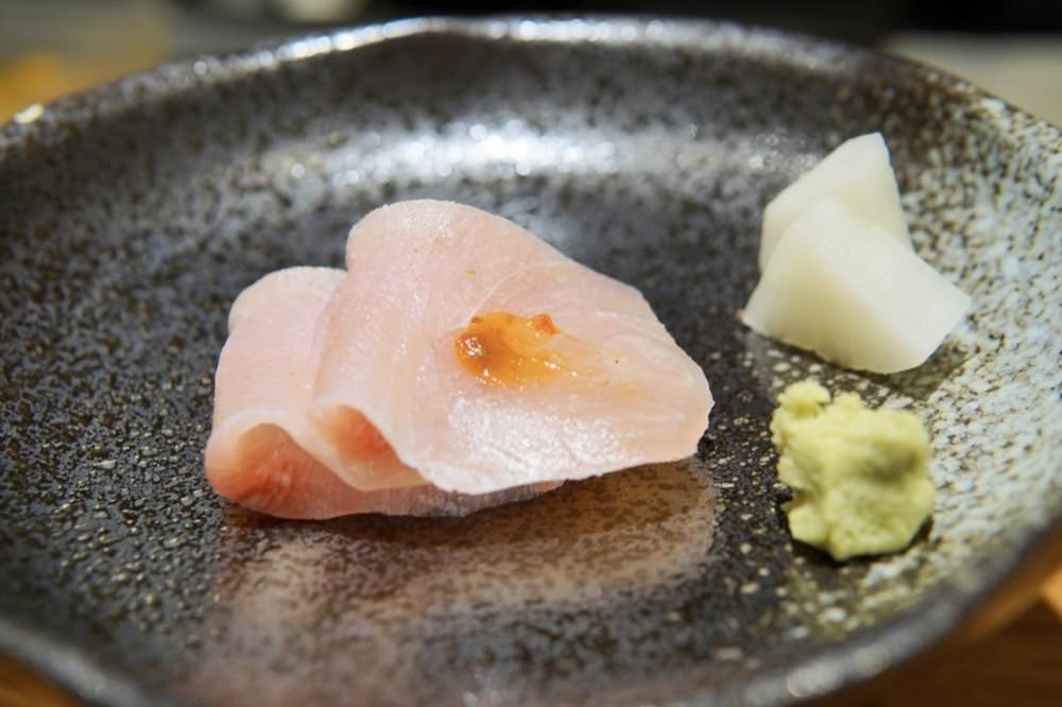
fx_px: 1327
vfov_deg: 29.8
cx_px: 531
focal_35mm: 45
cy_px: 354
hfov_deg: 43.6
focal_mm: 30
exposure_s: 1/60
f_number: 4
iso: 160
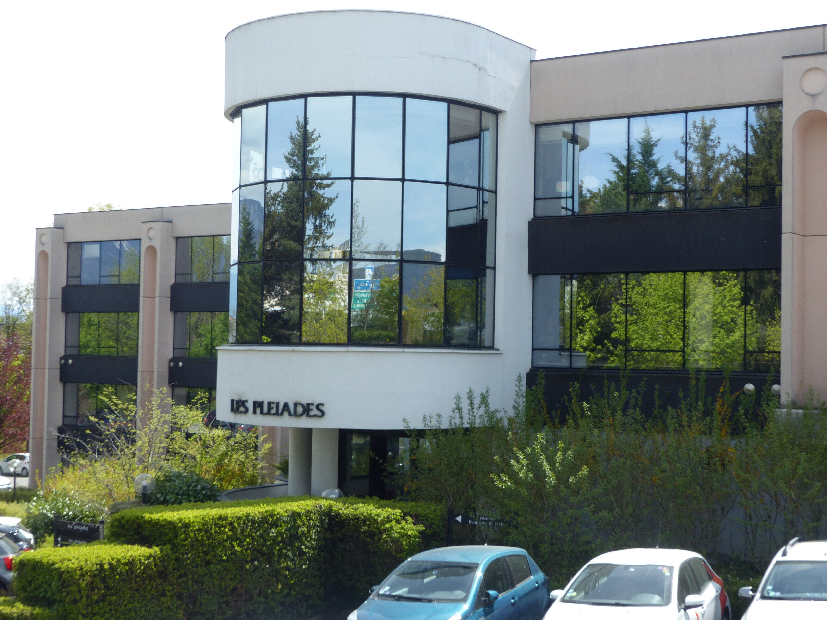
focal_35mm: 54
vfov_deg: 27.0
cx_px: 414
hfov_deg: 35.5
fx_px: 1290
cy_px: 310
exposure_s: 1/500
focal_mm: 9.8
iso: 100
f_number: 4
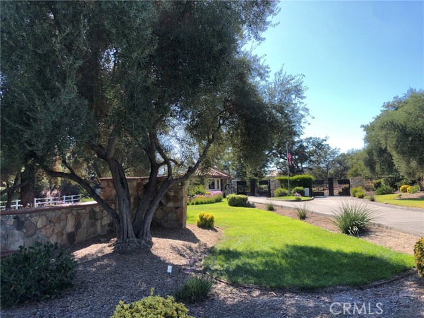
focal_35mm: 28
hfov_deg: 63.4
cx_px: 212
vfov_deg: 49.7
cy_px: 159
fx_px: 343
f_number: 1.8
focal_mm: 4
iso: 20
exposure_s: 1/906
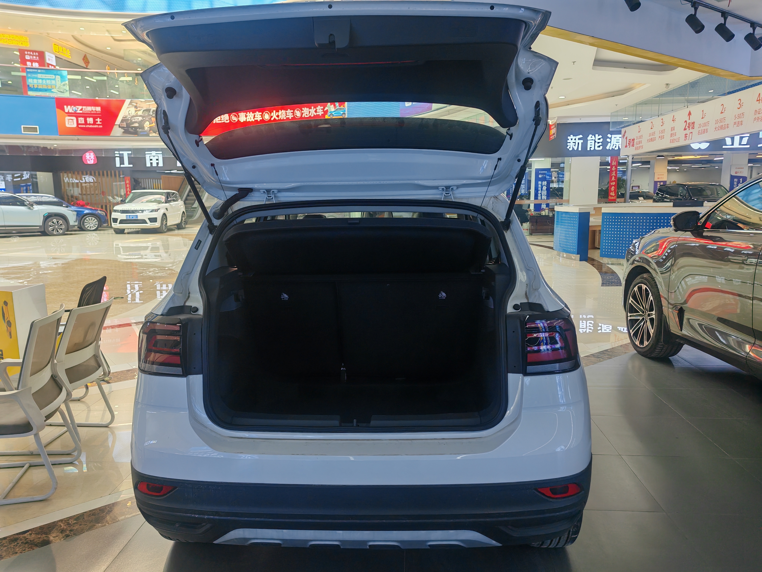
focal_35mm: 26
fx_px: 572
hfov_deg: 67.3
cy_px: 286
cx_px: 381
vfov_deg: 53.1
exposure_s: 1/100
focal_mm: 5.4
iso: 64
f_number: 1.6
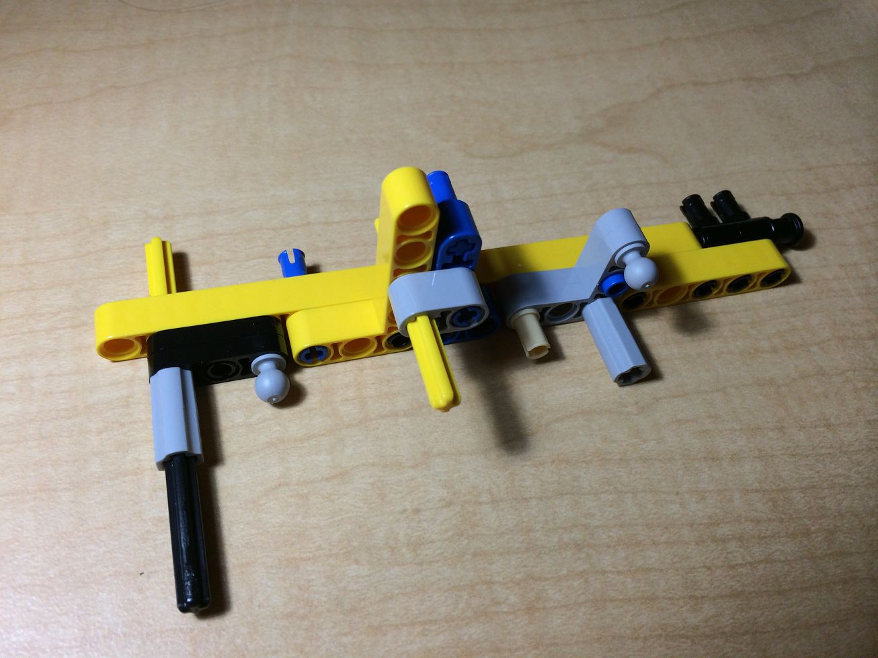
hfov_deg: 60.0
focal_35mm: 30
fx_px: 761
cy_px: 329
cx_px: 439
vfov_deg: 46.8
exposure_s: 1/120
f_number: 2.2
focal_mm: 4.12
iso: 64
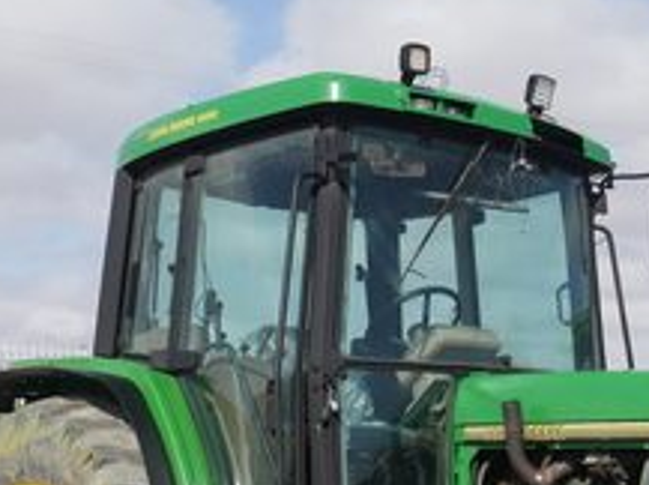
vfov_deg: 19.7
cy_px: 539
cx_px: 453
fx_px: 1329
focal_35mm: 71
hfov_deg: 27.2
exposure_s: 1/800
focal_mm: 14
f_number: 6.3
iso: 200
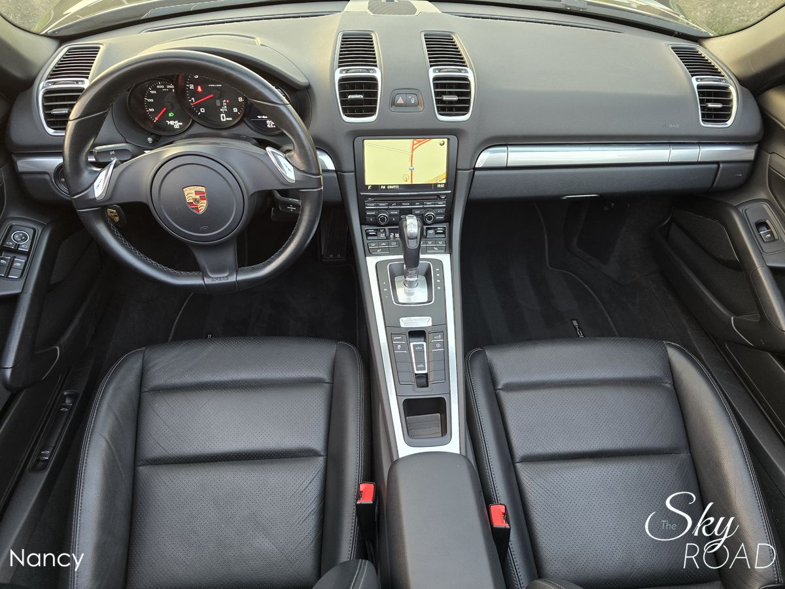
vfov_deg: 58.9
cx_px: 392
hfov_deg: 73.9
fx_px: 522
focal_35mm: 23
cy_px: 294
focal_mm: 6.3
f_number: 1.7
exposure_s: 1/60
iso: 320
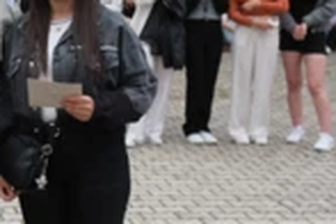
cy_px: 131
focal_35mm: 99
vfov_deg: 13.8
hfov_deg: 18.6
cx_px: -144
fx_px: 924
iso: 2000
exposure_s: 1/4000
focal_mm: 22
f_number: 5.6
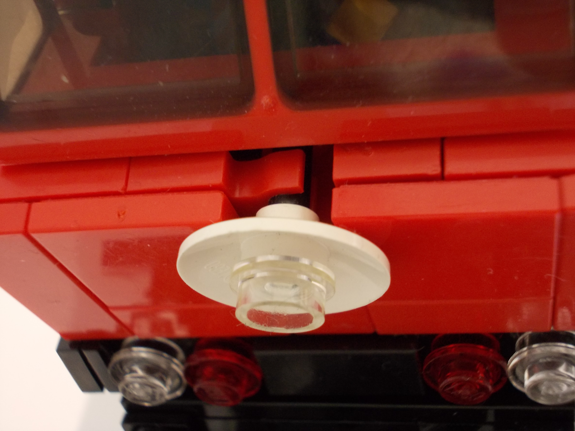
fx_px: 997
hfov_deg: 32.2
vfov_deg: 24.4
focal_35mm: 60
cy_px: 216
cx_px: 288
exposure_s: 1/20
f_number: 4
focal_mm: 8.5
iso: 200
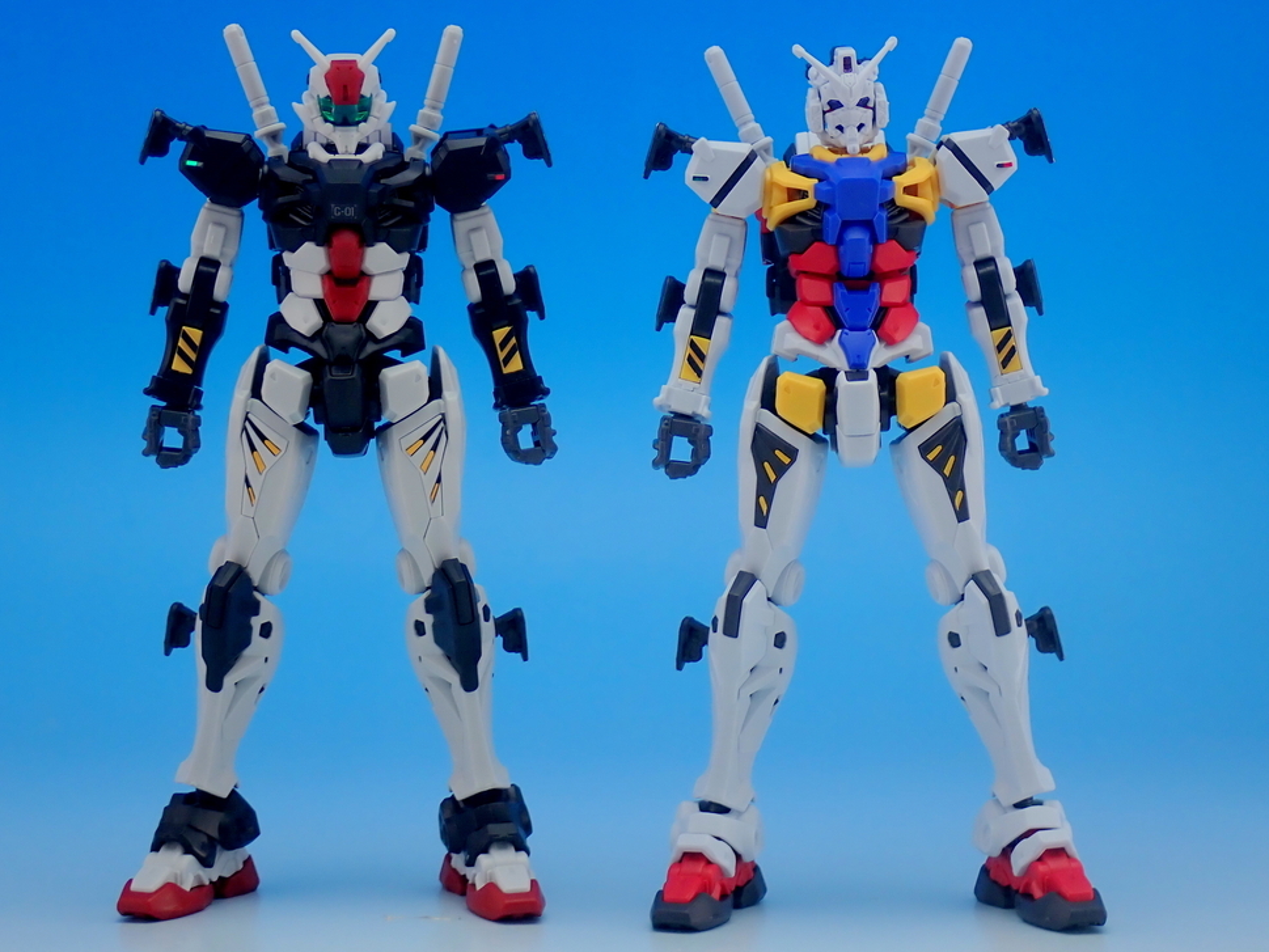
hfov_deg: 26.0
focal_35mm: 75
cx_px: 605
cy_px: 471
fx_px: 2750
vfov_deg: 19.6
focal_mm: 12.73
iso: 100
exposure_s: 1/20
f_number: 3.9
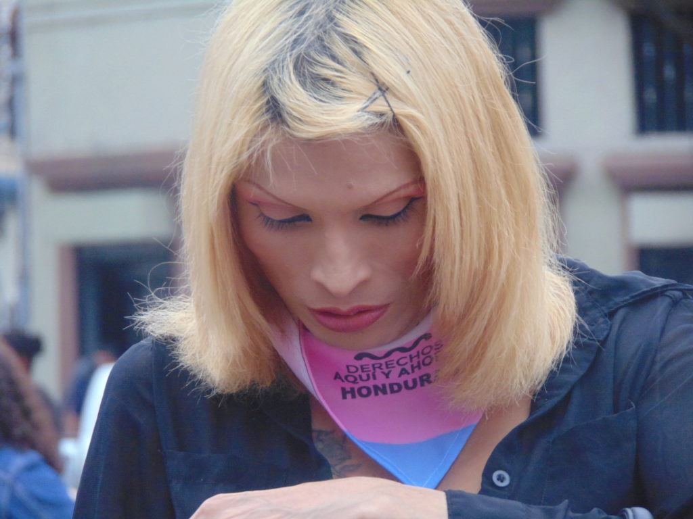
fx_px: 6146
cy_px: 260
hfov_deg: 6.5
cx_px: 346
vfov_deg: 4.8
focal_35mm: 307
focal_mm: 55.1
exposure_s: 1/80
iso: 400
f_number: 4.2
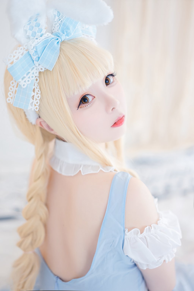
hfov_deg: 24.6
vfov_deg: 36.2
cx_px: 97
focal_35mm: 55
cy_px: 146
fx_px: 445
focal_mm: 55
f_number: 1.8
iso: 200
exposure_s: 1/40
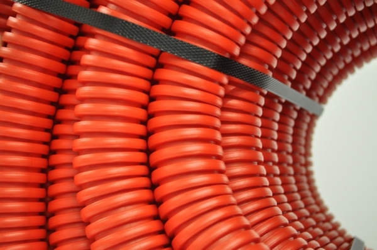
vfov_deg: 25.0
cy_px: 125
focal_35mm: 54
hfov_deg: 36.9
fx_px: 565
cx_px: 188
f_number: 5
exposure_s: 1/5
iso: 200
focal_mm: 36
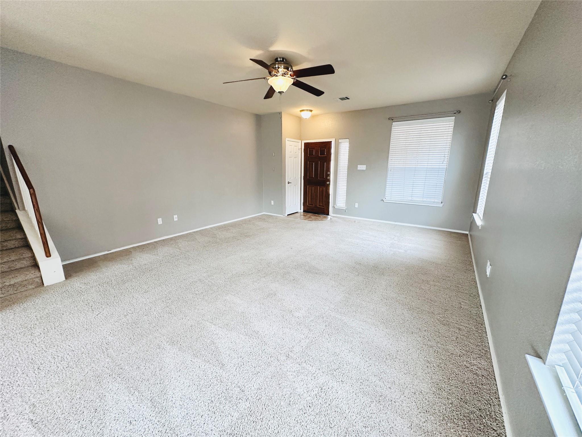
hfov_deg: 102.1
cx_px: 291
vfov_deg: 85.7
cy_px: 218
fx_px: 235
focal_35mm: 14
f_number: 2.2
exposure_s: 1/120
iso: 250
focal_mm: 2.22
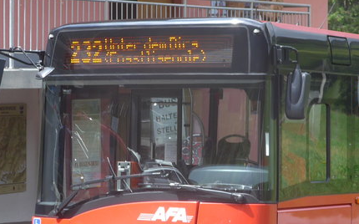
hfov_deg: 13.5
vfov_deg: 8.5
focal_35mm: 154
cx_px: 304
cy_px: 45
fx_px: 1506
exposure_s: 1/320
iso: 80
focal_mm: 10.7
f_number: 3.3
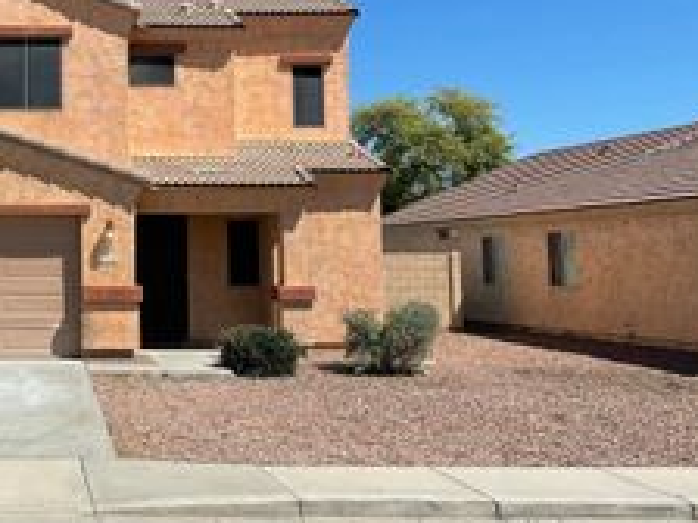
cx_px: 25
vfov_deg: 25.1
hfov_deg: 31.1
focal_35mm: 58
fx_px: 1170
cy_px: 160
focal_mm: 4.2
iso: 32
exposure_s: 1/5051
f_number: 1.6
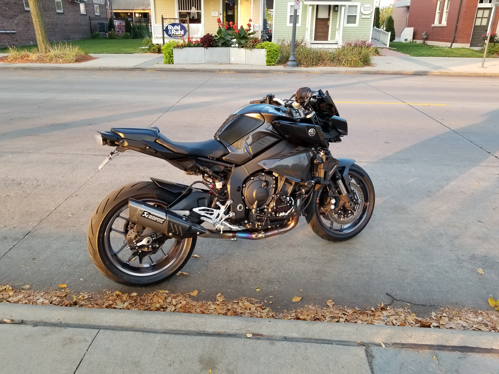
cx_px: 250
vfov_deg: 53.1
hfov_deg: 67.3
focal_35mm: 26
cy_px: 187
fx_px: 375
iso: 64
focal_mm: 4.25
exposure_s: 1/120
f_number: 1.7
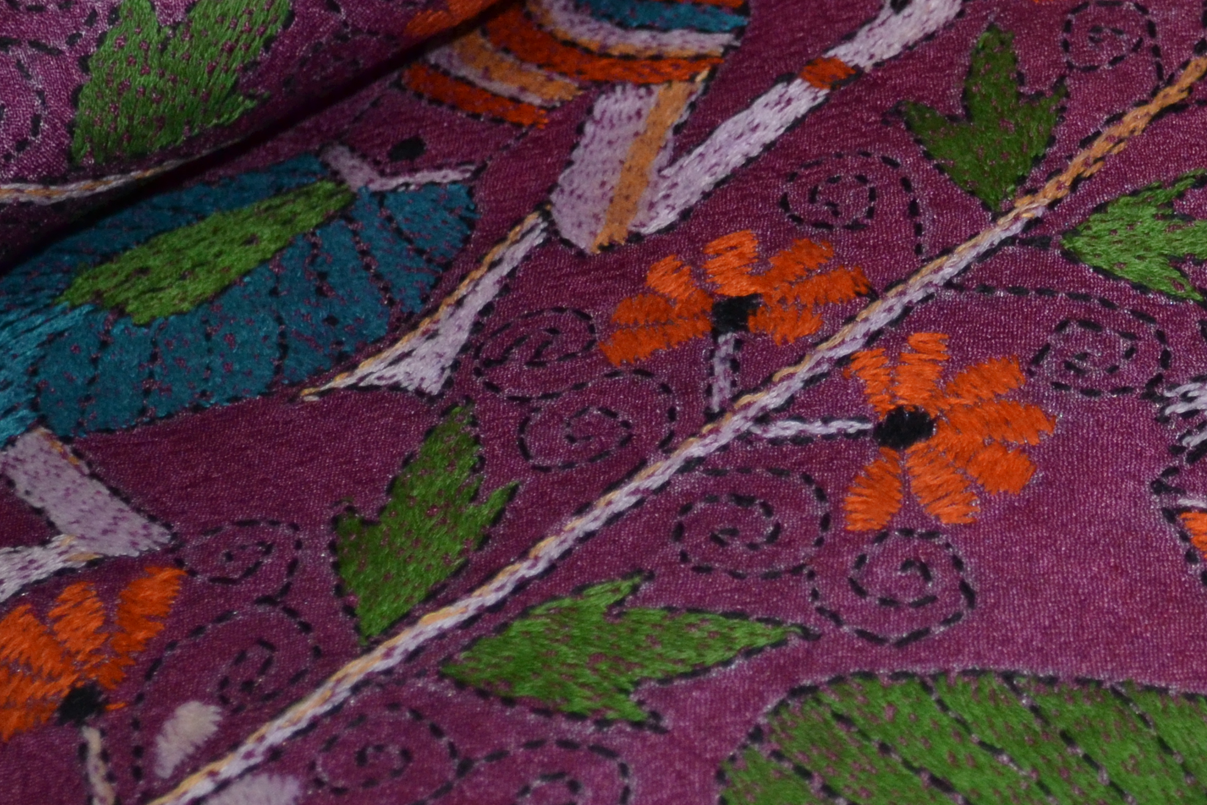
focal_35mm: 133
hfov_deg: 15.1
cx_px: 1269
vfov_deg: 10.3
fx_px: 4459
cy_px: 279
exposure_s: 1/60
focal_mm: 38
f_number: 5
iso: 1100
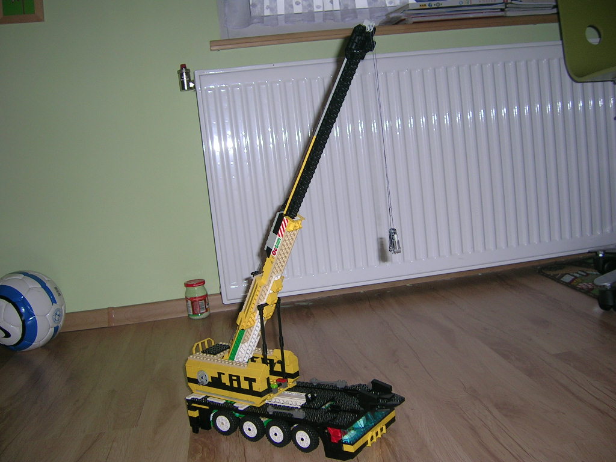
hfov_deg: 52.6
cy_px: 231
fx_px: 623
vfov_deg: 40.7
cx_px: 308
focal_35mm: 35
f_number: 2.8
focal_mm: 5.4
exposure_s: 1/60.1
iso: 50
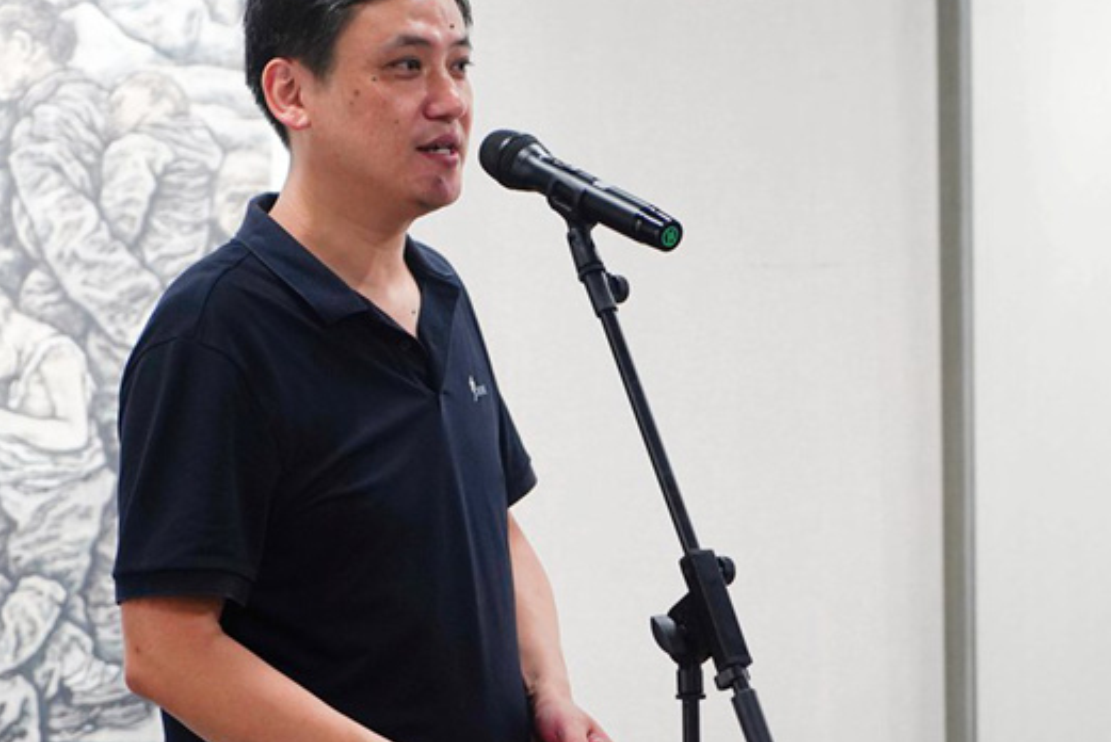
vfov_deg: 14.5
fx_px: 2902
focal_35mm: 94
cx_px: 395
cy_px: 261
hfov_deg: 21.6
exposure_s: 1/125
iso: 1600
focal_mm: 70
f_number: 4
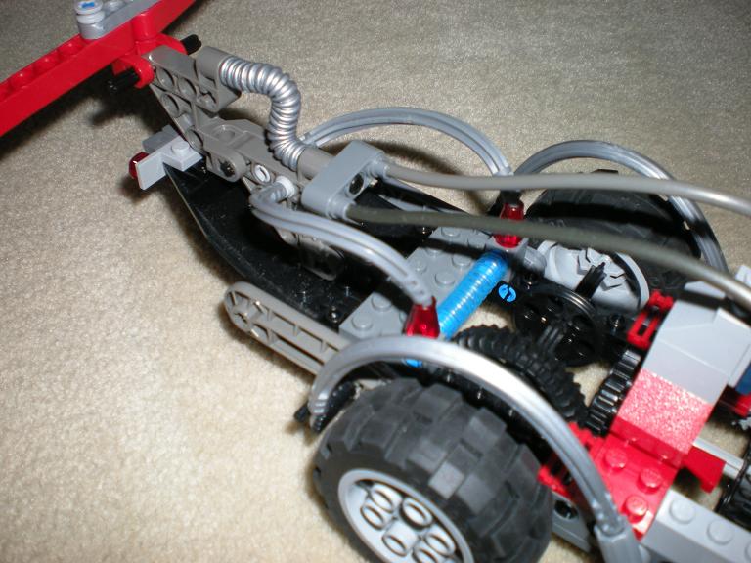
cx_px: 376
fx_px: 824
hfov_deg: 49.0
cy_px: 282
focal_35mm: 38
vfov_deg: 37.7
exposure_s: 1/60
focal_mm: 6.3
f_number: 3.1
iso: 64
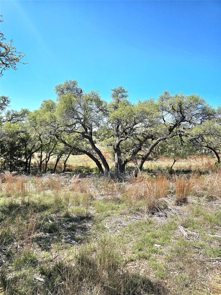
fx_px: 196
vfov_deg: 73.9
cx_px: 110
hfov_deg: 58.9
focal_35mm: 23
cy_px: 148
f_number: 1.7
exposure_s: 1/833
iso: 12
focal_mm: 6.3
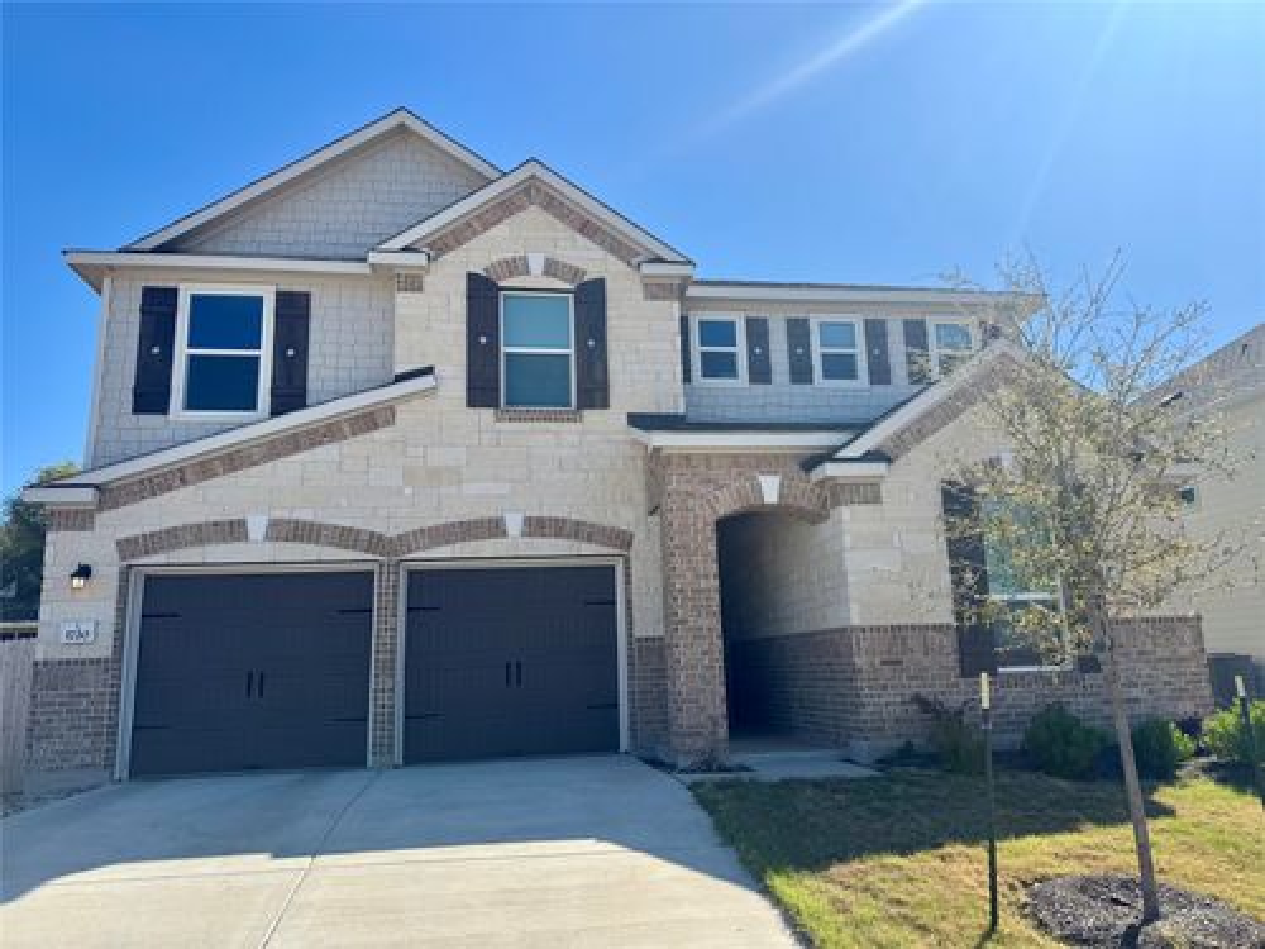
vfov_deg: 56.8
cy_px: 474
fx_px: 877
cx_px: 632
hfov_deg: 71.6
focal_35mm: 24
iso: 80
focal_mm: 6.76
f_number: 1.78
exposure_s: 1/4950
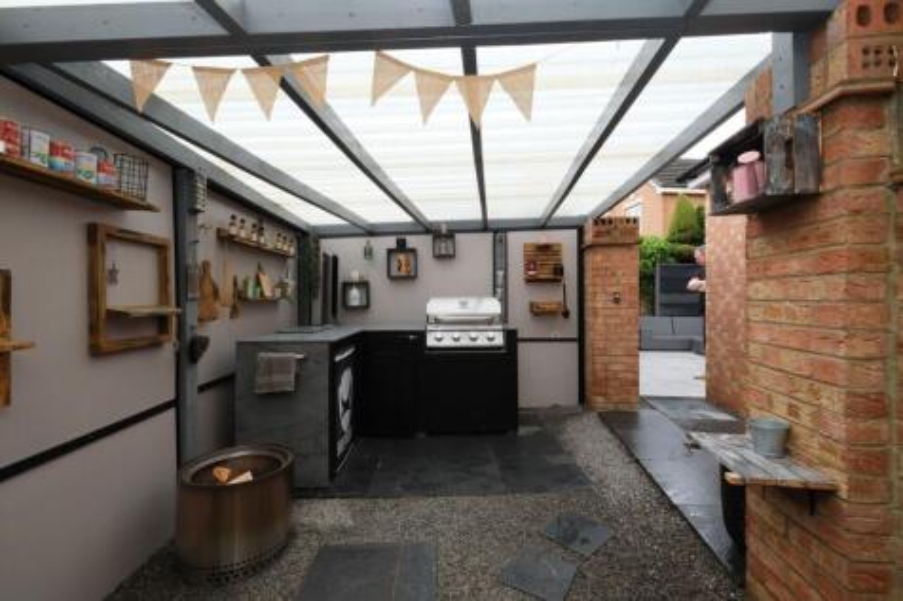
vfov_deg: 77.3
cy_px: 300
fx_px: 376
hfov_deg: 100.4
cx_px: 452
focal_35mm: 15
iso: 400
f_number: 8
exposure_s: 1/20
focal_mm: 10
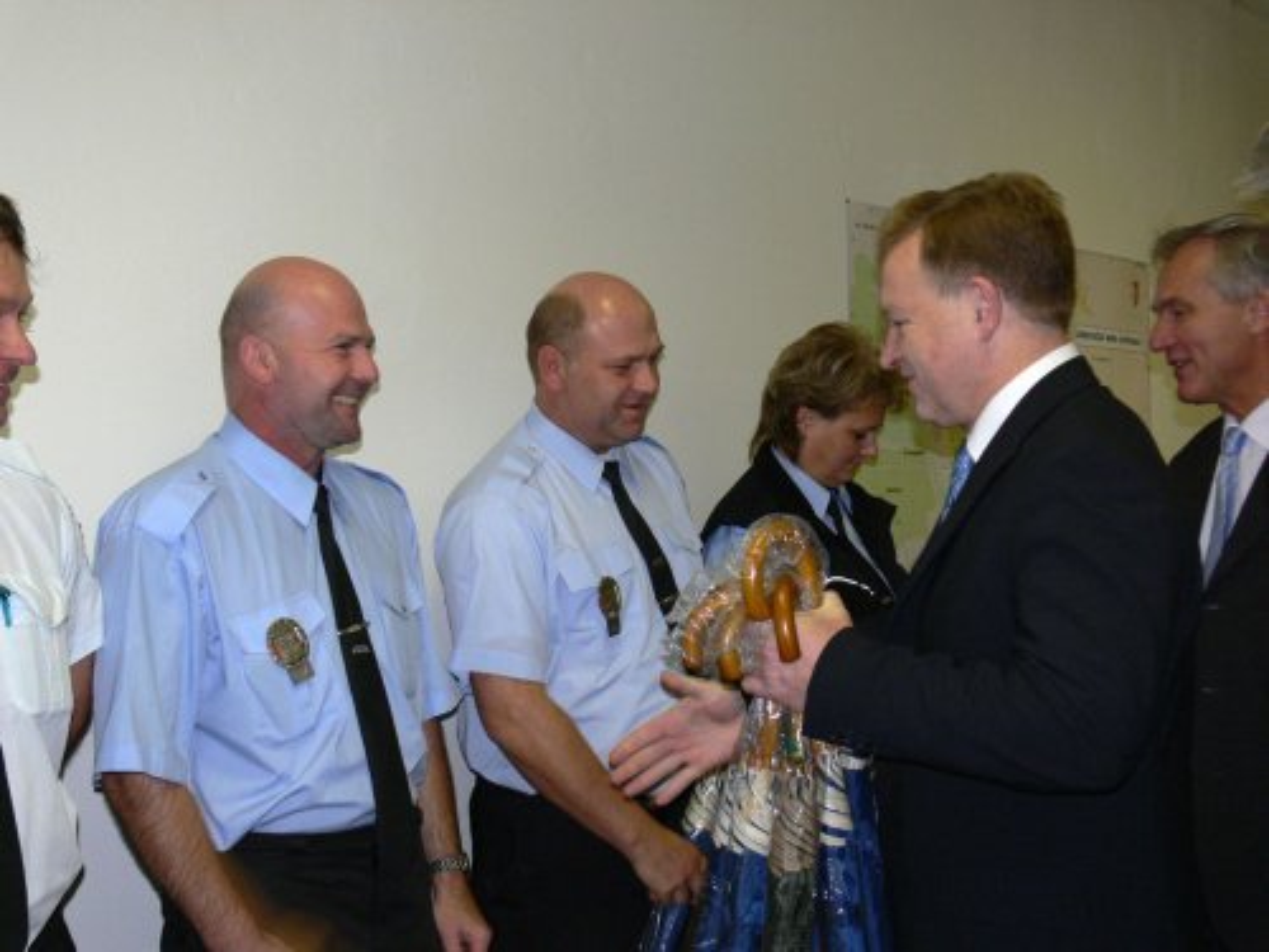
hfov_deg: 44.8
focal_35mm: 42
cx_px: 634
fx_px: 1540
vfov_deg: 34.3
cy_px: 476
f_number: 2.8
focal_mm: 8.9
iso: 100
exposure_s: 1/30
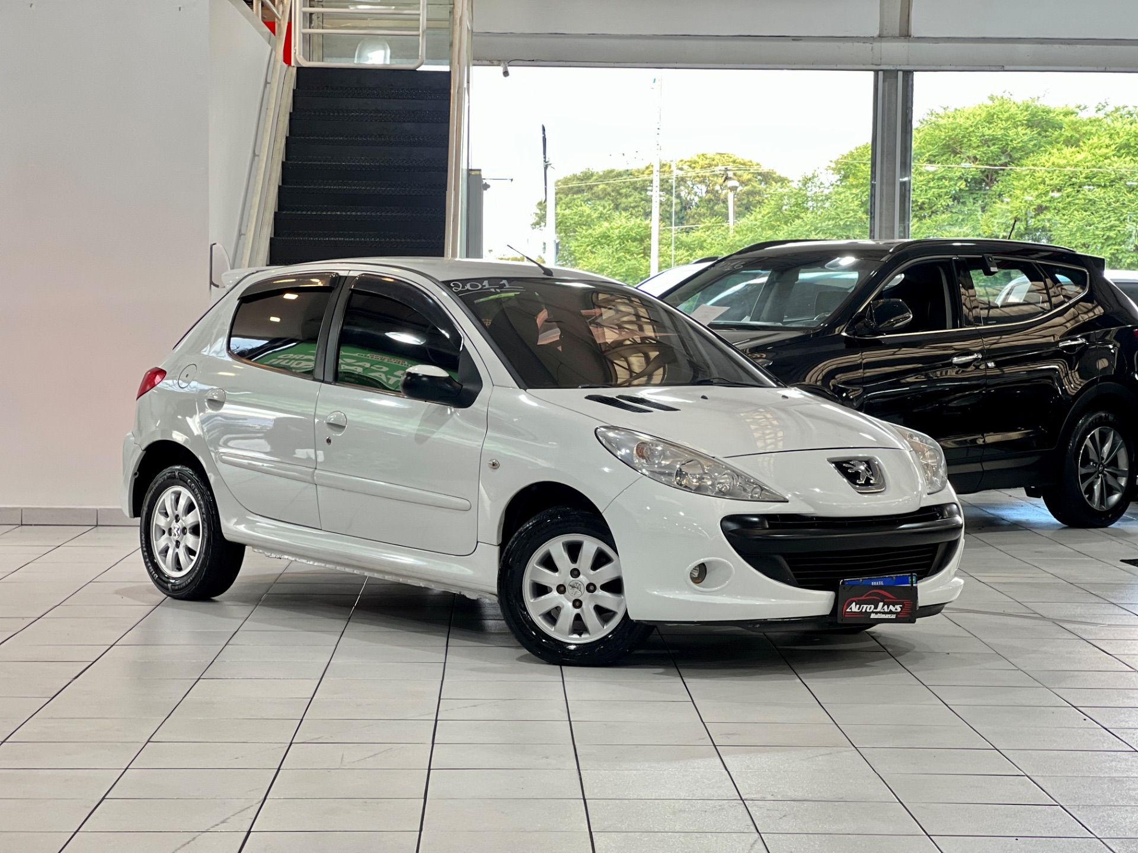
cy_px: 426
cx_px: 569
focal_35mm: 77
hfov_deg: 25.3
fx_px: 2531
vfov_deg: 19.1
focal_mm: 9
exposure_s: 1/40
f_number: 2.8
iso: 200
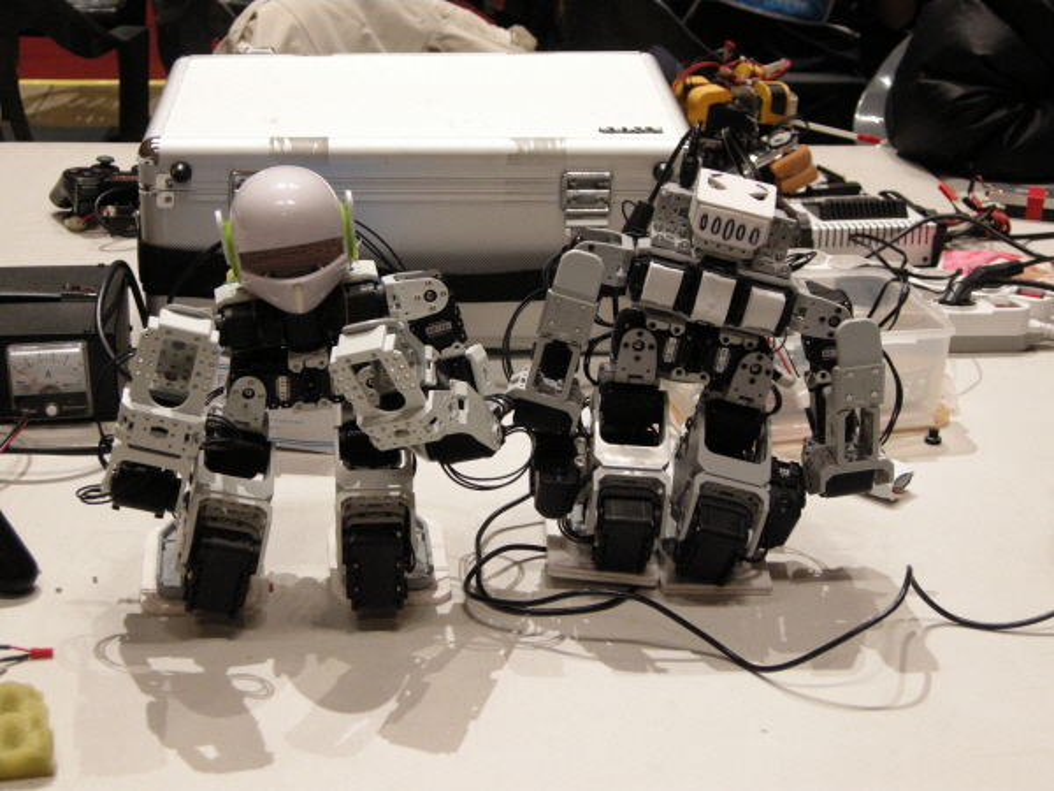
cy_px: 396
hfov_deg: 32.2
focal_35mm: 60
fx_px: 1827
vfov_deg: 24.4
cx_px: 527
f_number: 3.5
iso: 400
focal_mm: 12.9
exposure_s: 1/60.7
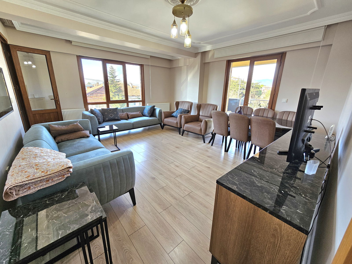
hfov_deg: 106.2
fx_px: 132
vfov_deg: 89.9
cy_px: 132
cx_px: 176
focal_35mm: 13
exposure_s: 1/50.3
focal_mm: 2.2
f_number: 2.2
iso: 64
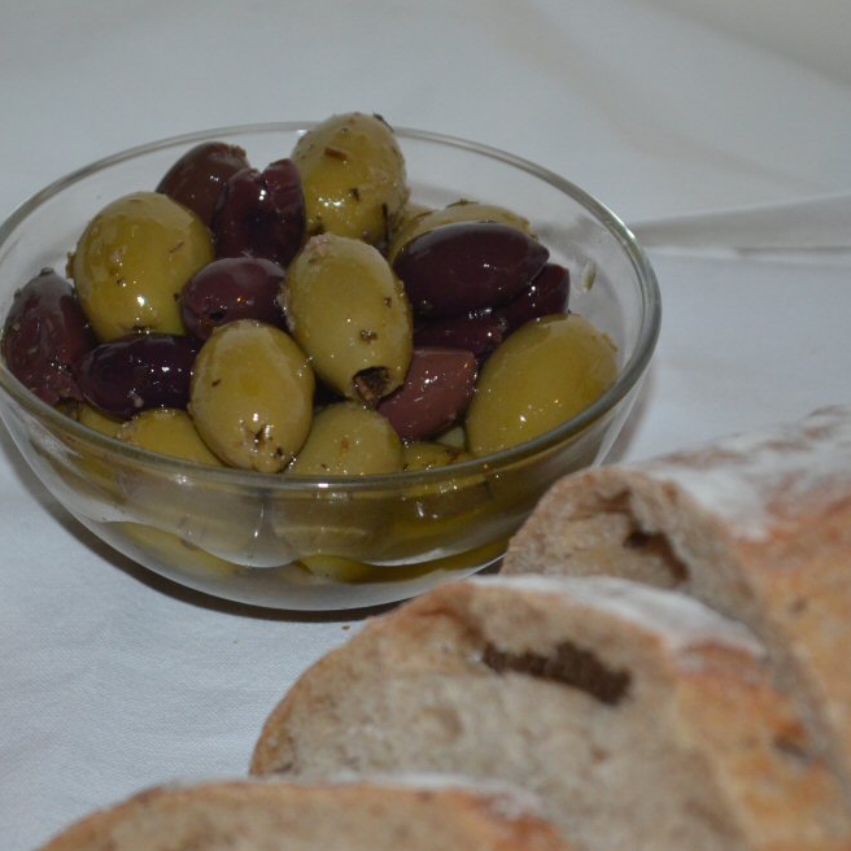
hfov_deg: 16.3
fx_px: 2966
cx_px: 305
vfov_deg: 16.3
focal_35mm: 107
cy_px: 424
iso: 2200
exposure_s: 1/60
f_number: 5.6
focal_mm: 55
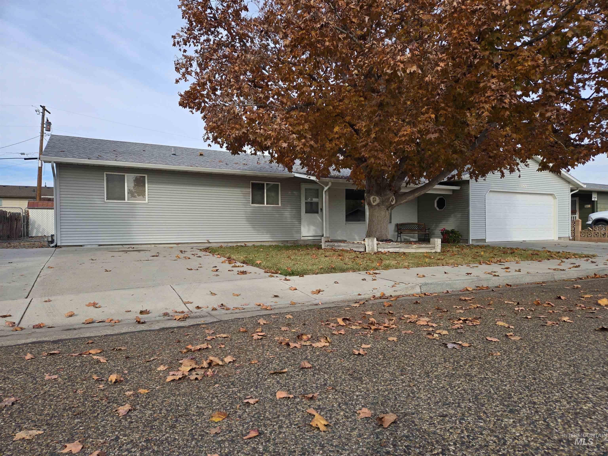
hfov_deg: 73.9
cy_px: 228
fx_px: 404
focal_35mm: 23
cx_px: 304
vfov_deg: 58.9
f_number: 1.8
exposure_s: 1/994
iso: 25
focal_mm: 5.4
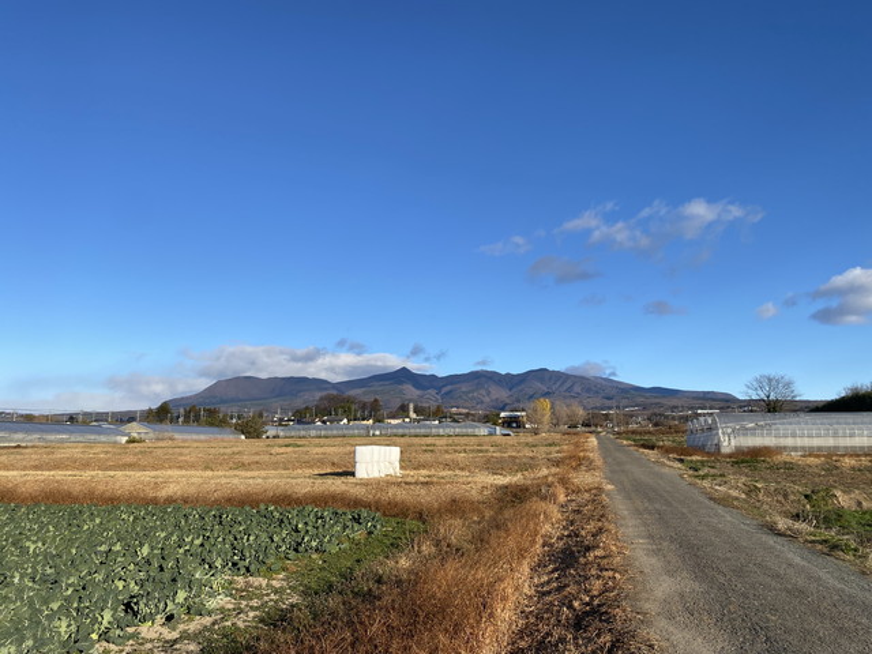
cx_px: 436
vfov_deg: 53.1
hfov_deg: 67.3
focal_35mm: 26
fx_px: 655
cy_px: 327
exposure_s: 1/2688
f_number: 1.8
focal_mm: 4.25
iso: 32
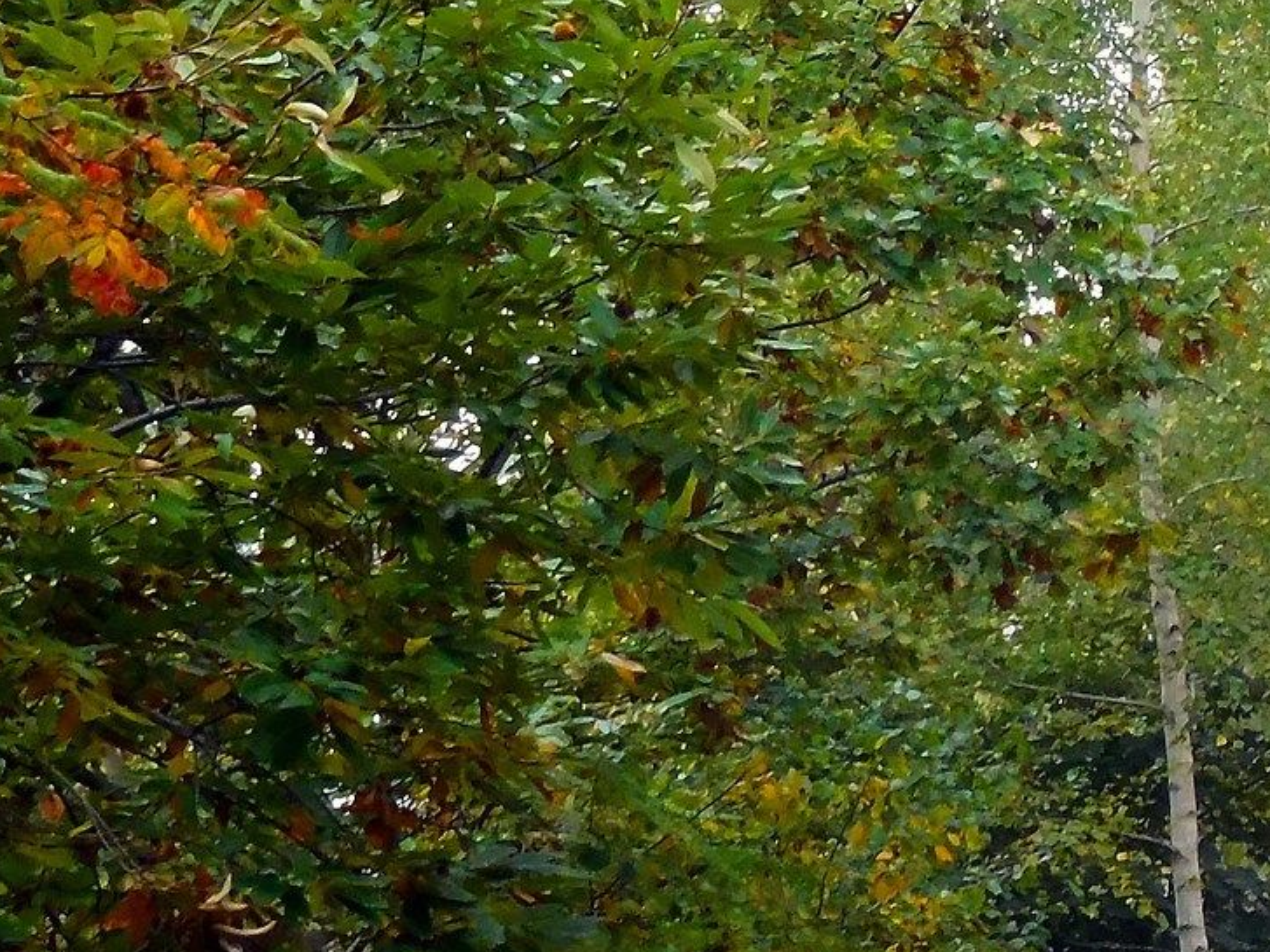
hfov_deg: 11.4
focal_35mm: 165
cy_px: 51
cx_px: 2007
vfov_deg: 9.0
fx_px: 6053
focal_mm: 8.9
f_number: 4.1
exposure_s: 1/30
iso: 250
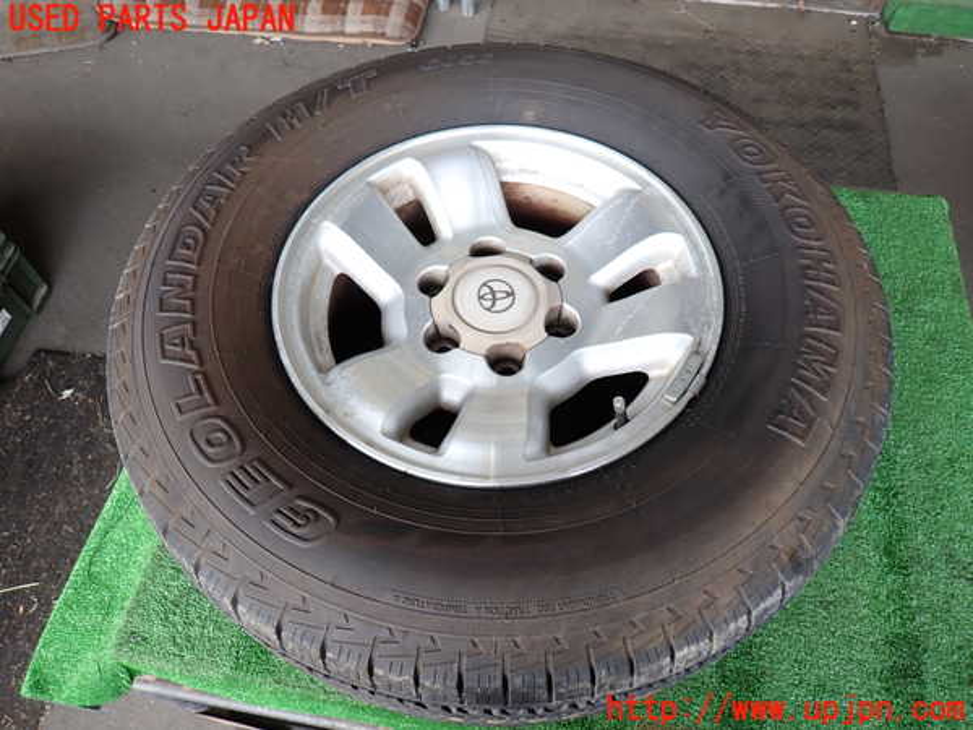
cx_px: 486
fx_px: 703
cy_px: 365
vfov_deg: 54.9
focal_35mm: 25
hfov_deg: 69.4
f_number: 2
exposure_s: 1/100
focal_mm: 4.5
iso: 100
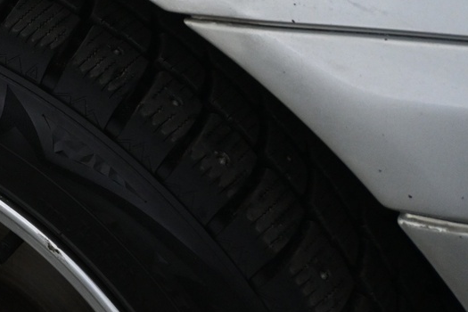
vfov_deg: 12.4
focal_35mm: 107
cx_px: -211
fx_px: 1385
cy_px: -111
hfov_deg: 17.5
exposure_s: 1/50
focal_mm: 23
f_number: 4.2
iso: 1600
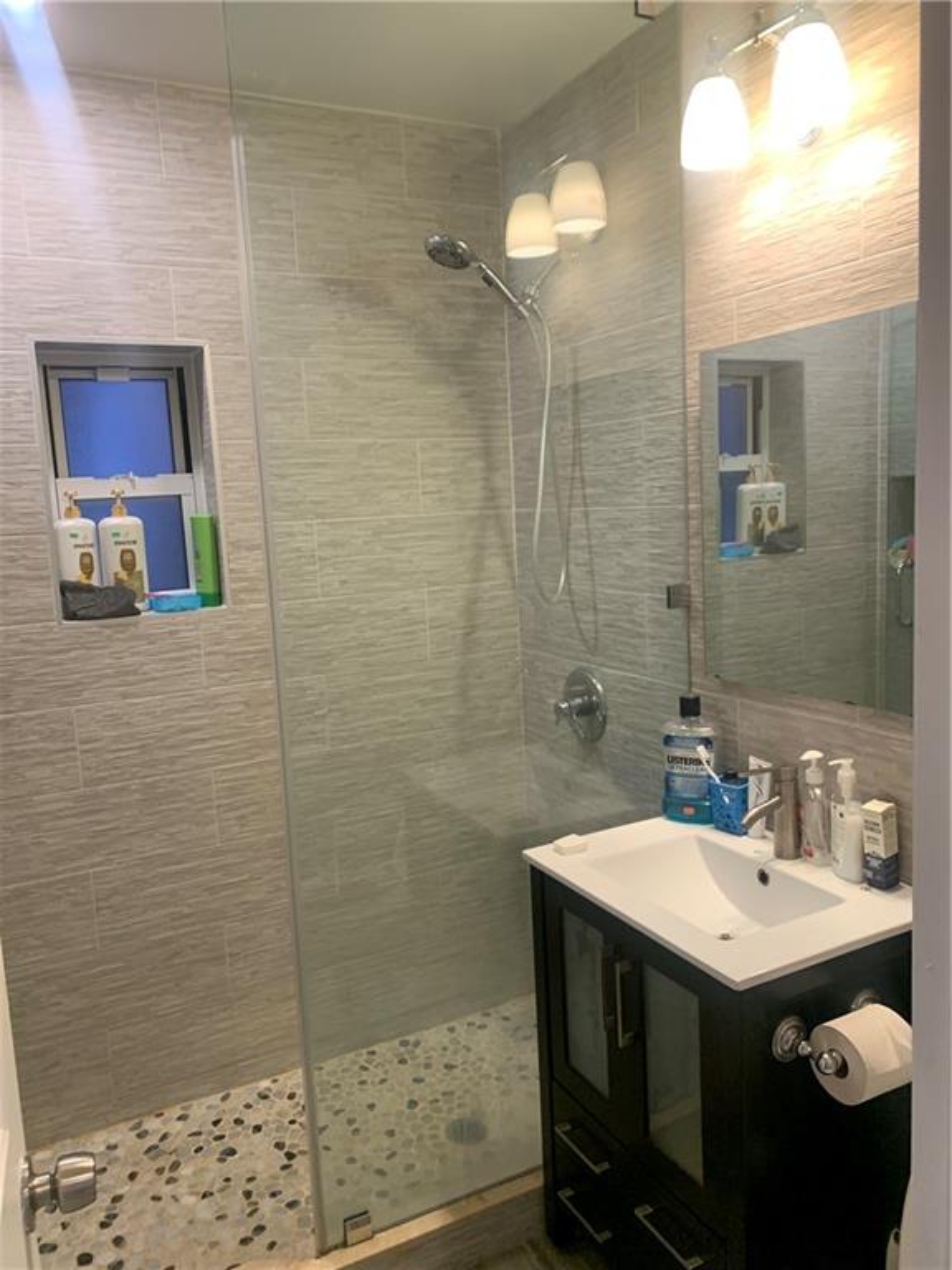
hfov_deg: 53.1
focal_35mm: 26
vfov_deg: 67.3
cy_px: 635
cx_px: 476
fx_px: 953
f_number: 1.8
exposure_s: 1/60
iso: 100
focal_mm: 4.25
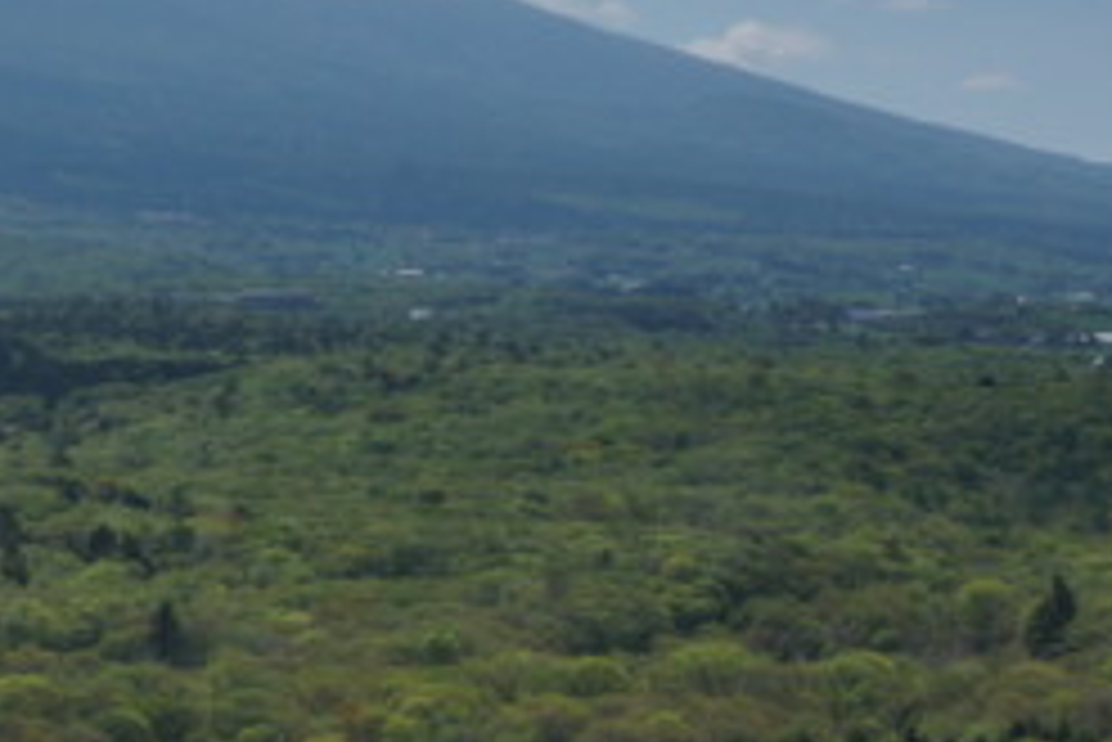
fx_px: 4203
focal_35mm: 136
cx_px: 27
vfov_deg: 10.1
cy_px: 416
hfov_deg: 14.8
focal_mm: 28
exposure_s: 1/100
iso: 200
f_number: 22
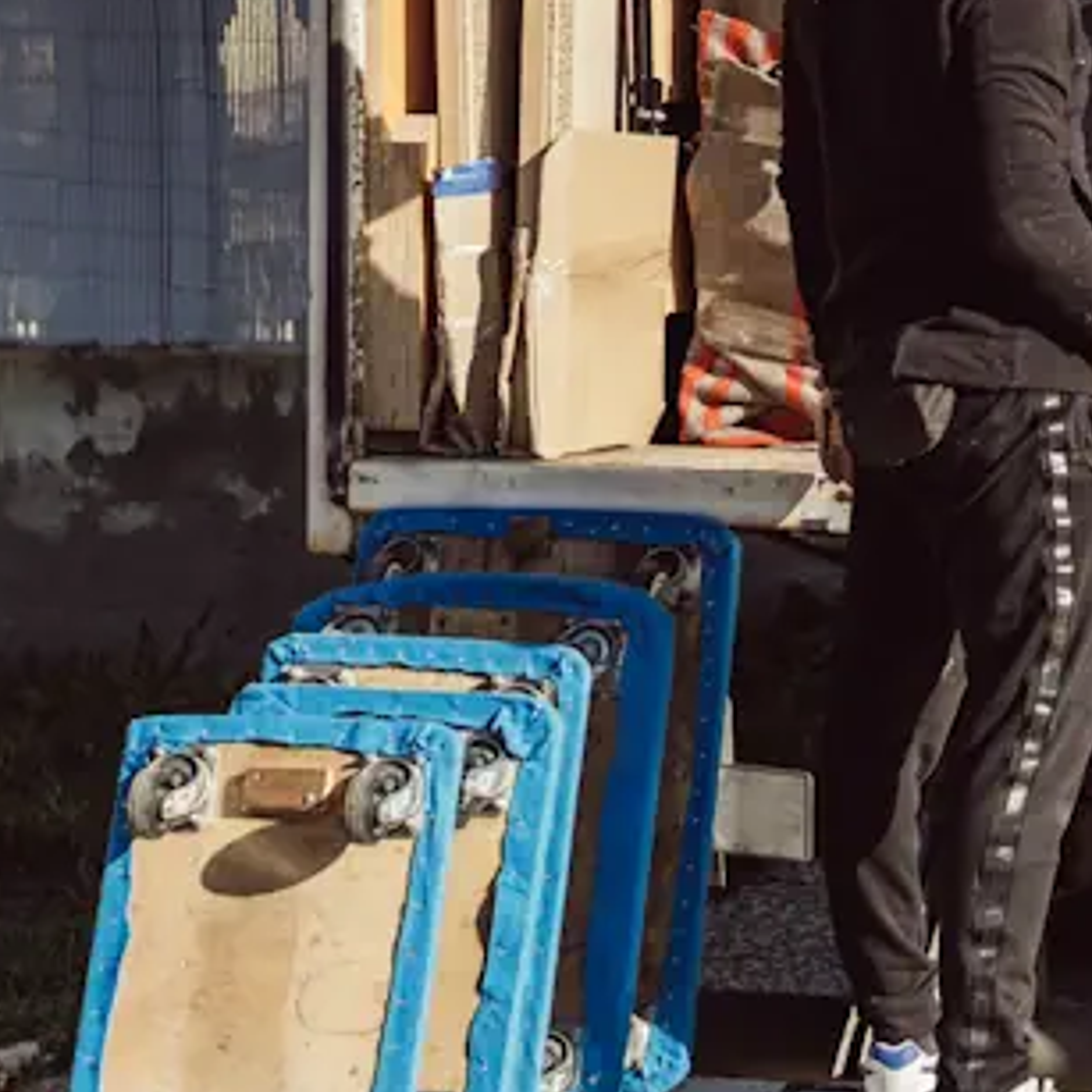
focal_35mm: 175
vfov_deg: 9.9
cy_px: -210
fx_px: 6234
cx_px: 1412
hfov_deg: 9.8
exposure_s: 1/4000
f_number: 1.8
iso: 100
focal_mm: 35
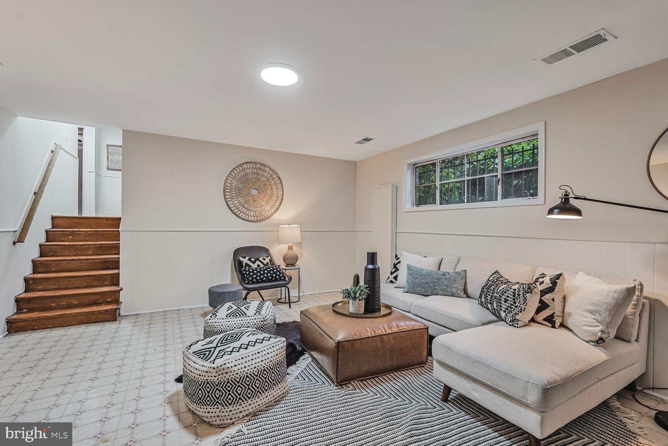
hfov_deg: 95.0
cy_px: 223
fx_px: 306
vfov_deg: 72.1
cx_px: 334
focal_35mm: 16
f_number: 8
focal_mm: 16.5
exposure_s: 1/15
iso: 800
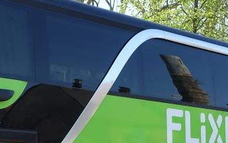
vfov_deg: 10.2
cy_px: 160
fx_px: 790
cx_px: 101
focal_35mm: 127
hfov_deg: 16.4
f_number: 5.6
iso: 125
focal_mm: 15.1
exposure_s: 1/200
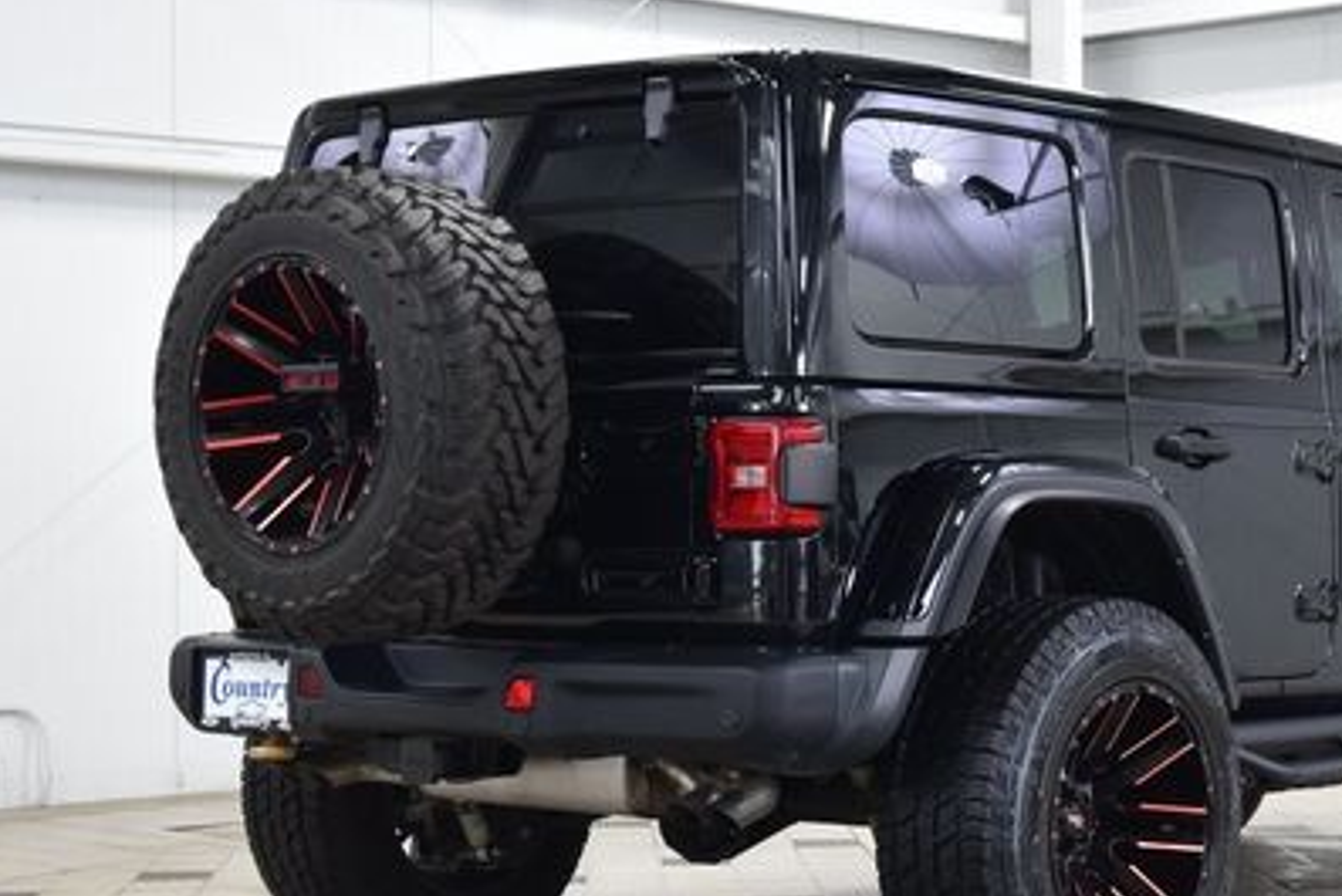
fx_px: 3244
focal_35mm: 87
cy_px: 539
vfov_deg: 15.7
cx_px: 987
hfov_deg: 23.2
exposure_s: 1/15
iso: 720
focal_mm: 36
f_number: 6.3
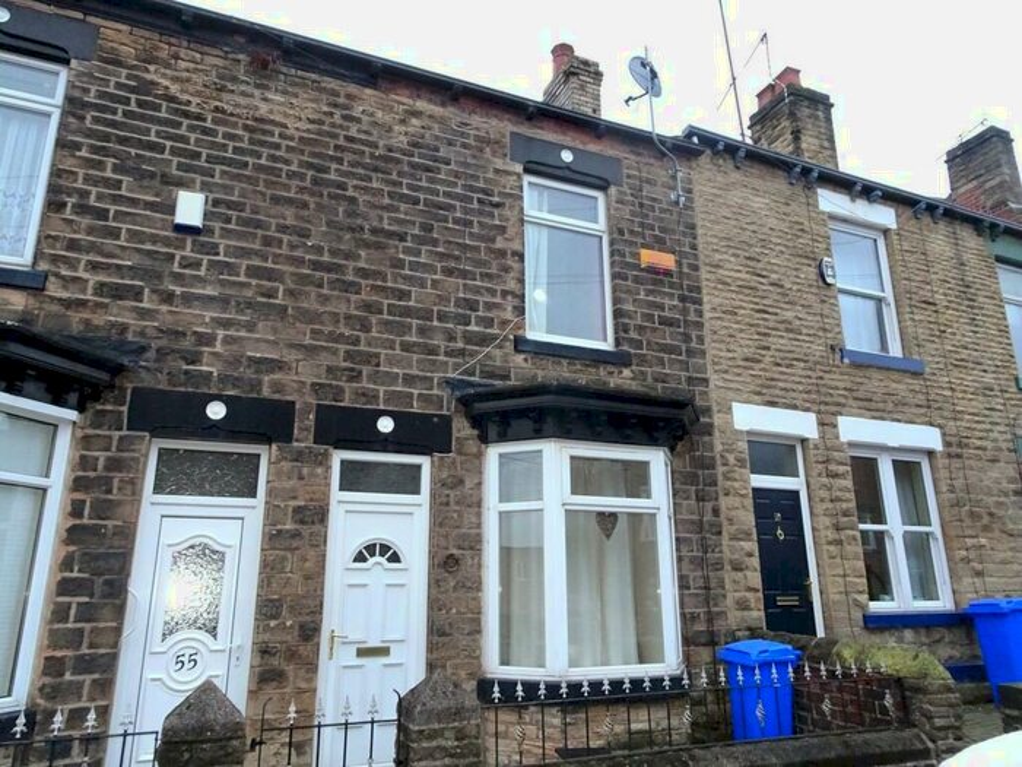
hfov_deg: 71.6
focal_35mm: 24
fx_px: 709
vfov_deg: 56.8
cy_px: 384
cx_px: 511
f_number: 3.5
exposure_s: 1/30
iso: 1000
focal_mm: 4.1
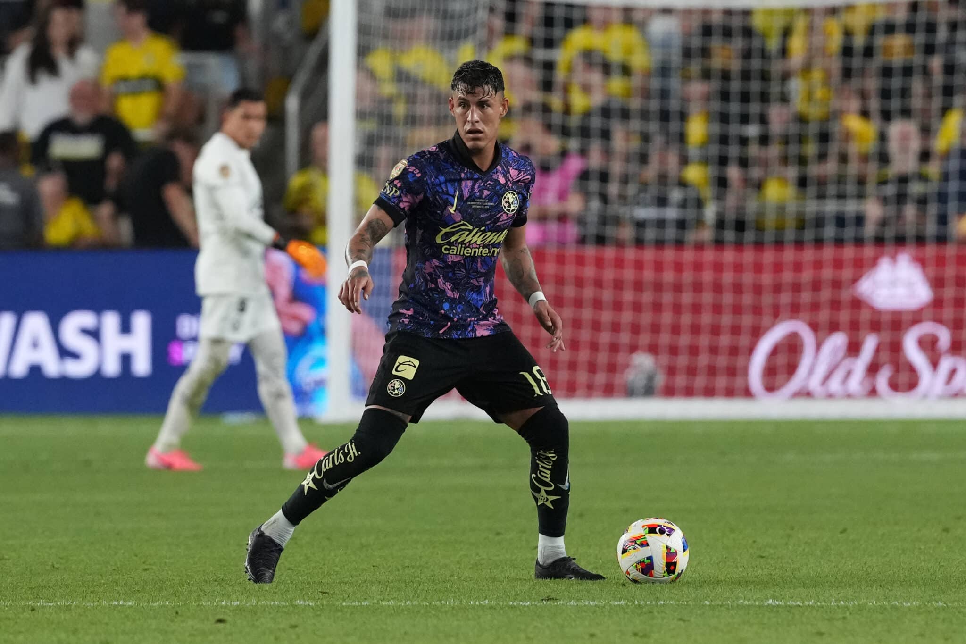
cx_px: 483
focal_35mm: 450
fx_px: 12073
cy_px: 322
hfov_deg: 4.6
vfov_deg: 3.1
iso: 4000
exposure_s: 1/2000
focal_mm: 300
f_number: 3.5
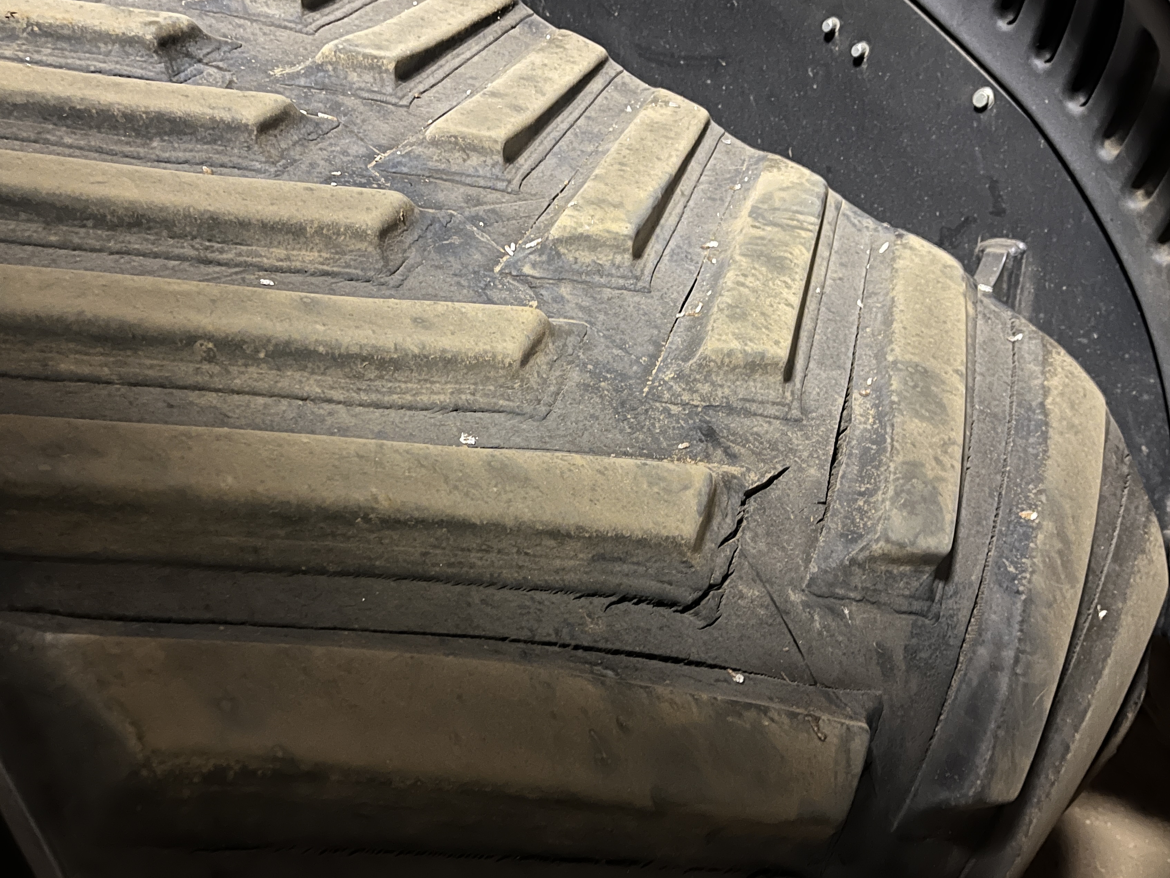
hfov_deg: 58.0
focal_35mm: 31
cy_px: 497
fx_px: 1048
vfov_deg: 45.3
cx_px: 476
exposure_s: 1/9
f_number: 1.6
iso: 640
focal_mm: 5.1
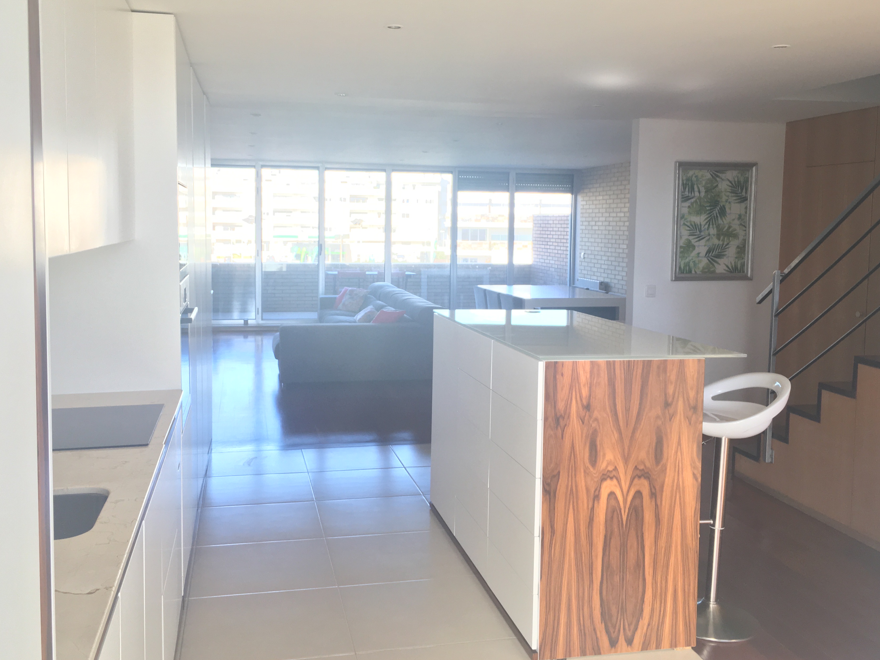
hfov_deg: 52.6
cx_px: 450
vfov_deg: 40.7
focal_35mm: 35
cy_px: 301
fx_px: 890
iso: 32
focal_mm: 4.15
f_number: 2.2
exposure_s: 1/100
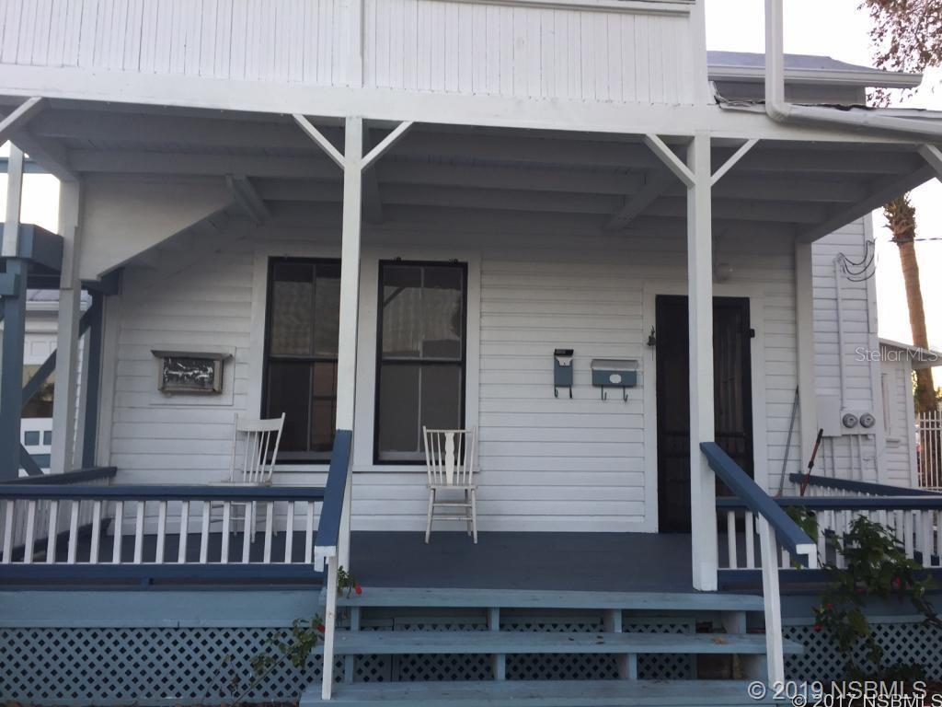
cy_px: 354
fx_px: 789
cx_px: 471
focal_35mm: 29
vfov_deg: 48.2
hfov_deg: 61.7
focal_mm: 4.15
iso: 32
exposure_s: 1/60
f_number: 2.2
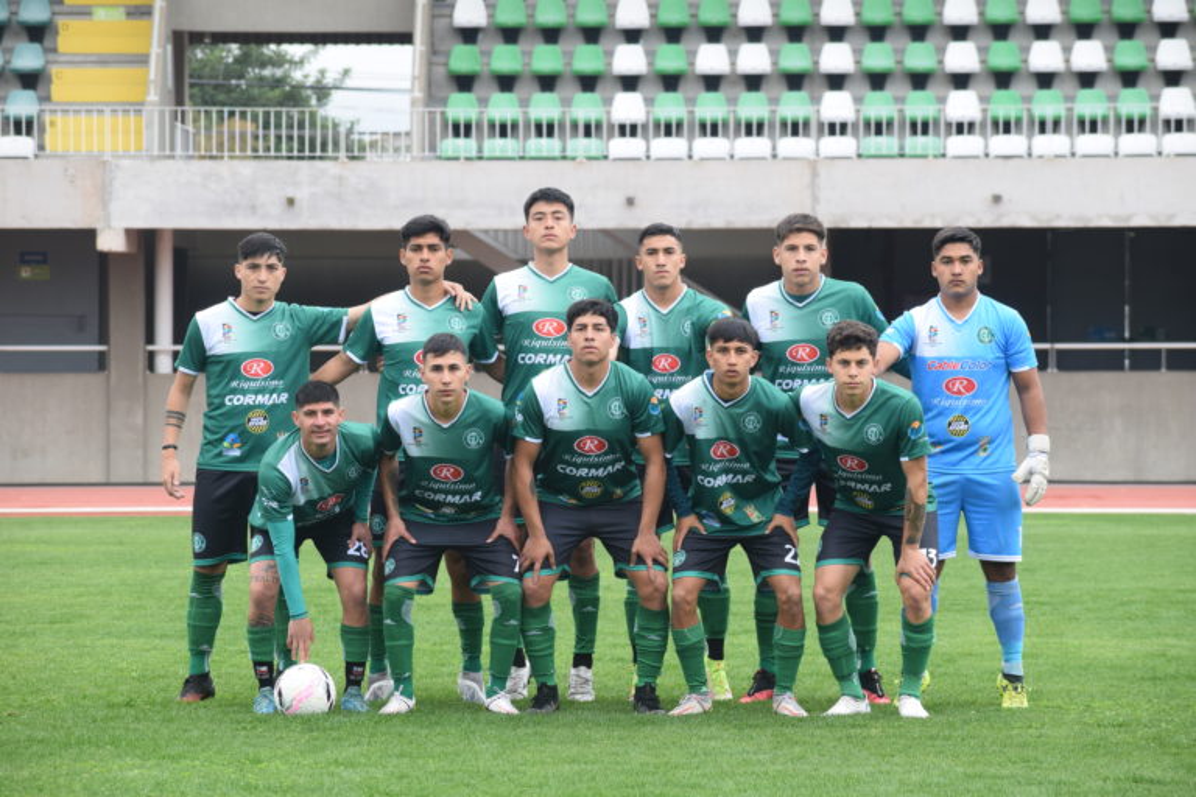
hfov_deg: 10.5
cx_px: 598
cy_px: 398
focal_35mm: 195
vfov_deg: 7.0
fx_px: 6478
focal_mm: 130
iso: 400
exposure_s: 1/160
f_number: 8
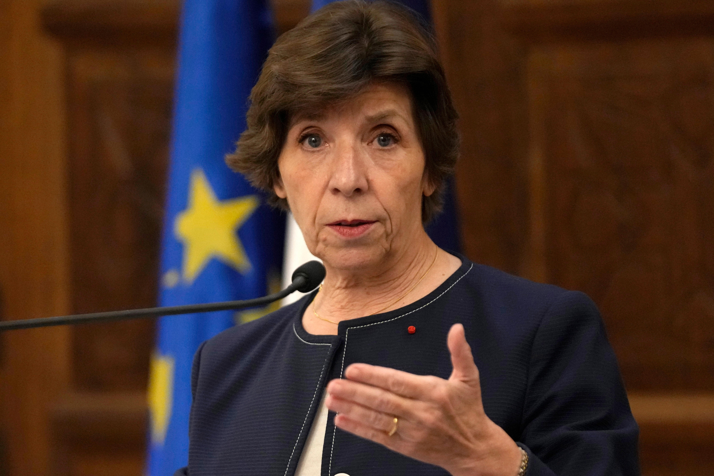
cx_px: 357
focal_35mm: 200
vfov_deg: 6.9
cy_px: 238
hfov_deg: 10.3
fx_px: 3966
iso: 5000
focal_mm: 200
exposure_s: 1/200
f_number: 2.8
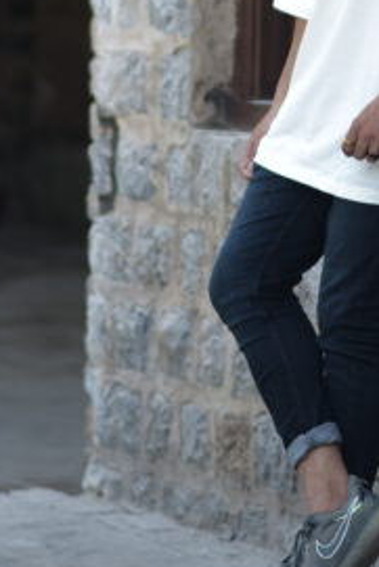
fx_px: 4447
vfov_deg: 7.2
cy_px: -260
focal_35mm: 282
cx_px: 373
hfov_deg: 4.9
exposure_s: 1/500
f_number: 1.8
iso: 160
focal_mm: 85
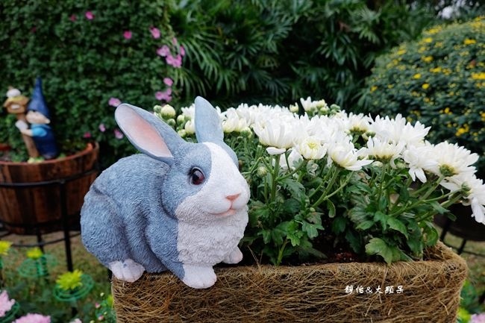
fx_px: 323
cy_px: 162
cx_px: 242
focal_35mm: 24
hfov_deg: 73.8
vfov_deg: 53.1
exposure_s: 1/160
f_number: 2.8
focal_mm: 9
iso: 125
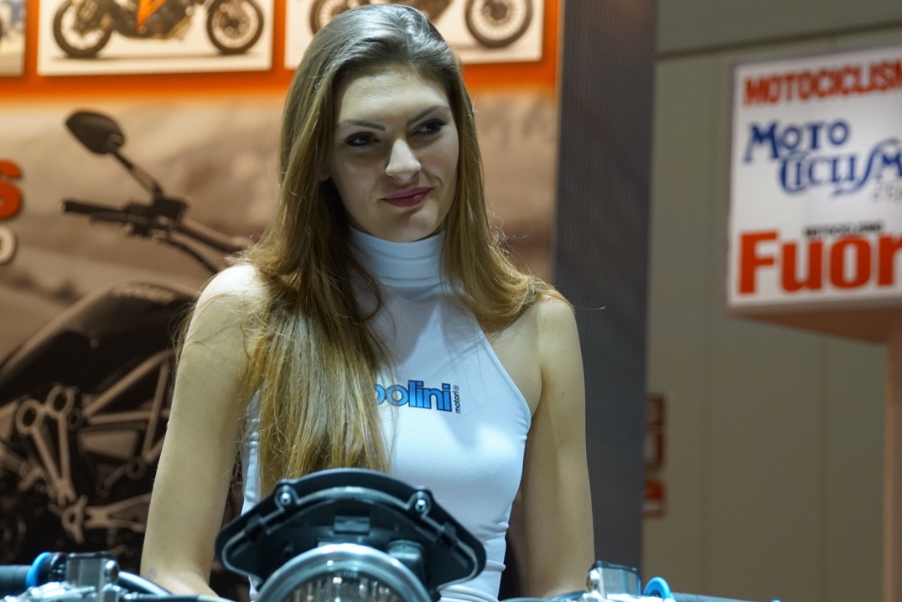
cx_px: 419
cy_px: 257
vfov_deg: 8.7
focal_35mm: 157
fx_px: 3935
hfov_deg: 13.1
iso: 1000
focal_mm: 88
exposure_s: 1/160
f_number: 5.6
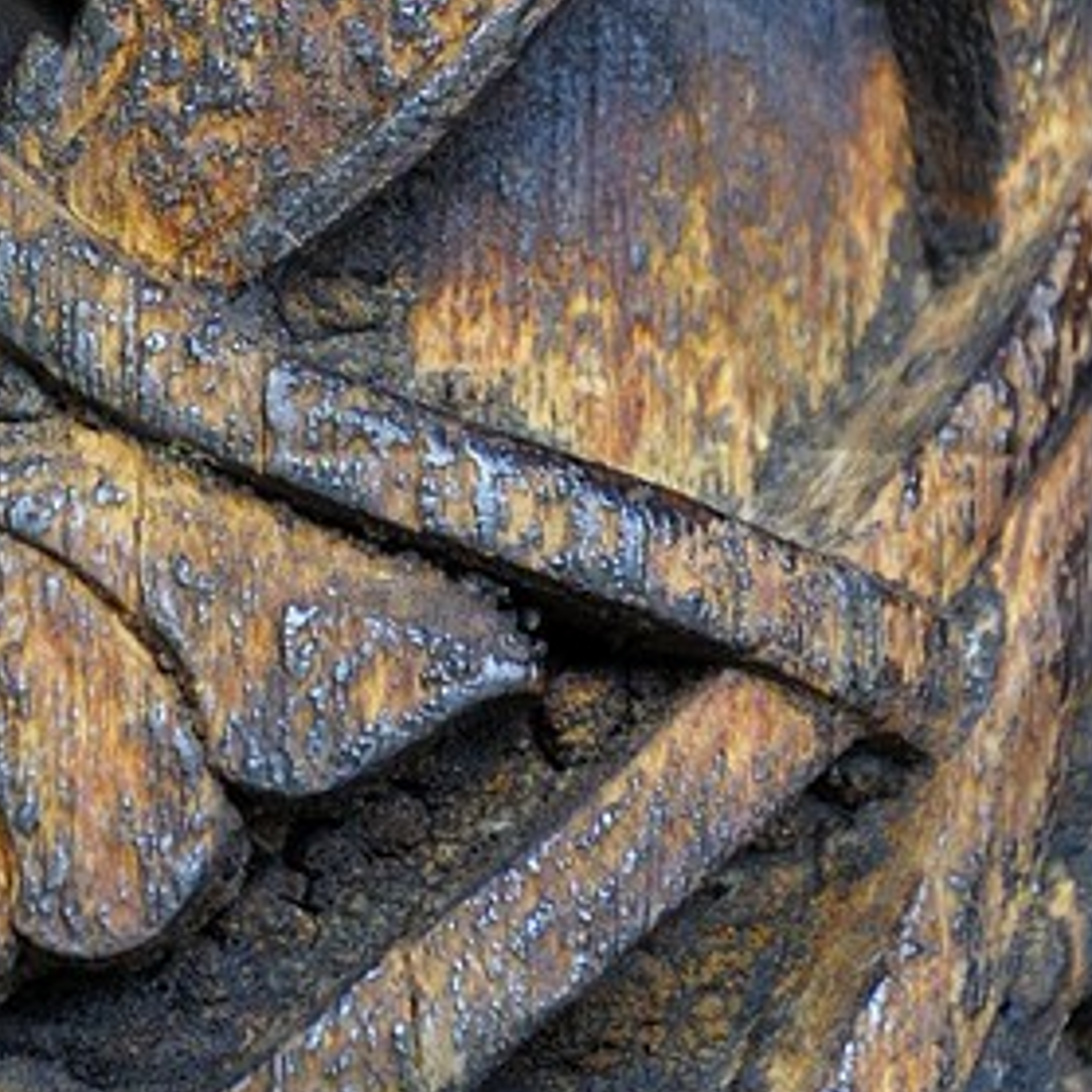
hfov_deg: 5.5
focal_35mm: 321
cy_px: -23
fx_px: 11457
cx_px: 188
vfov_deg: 5.4
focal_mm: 66
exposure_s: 1/60
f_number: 4
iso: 800
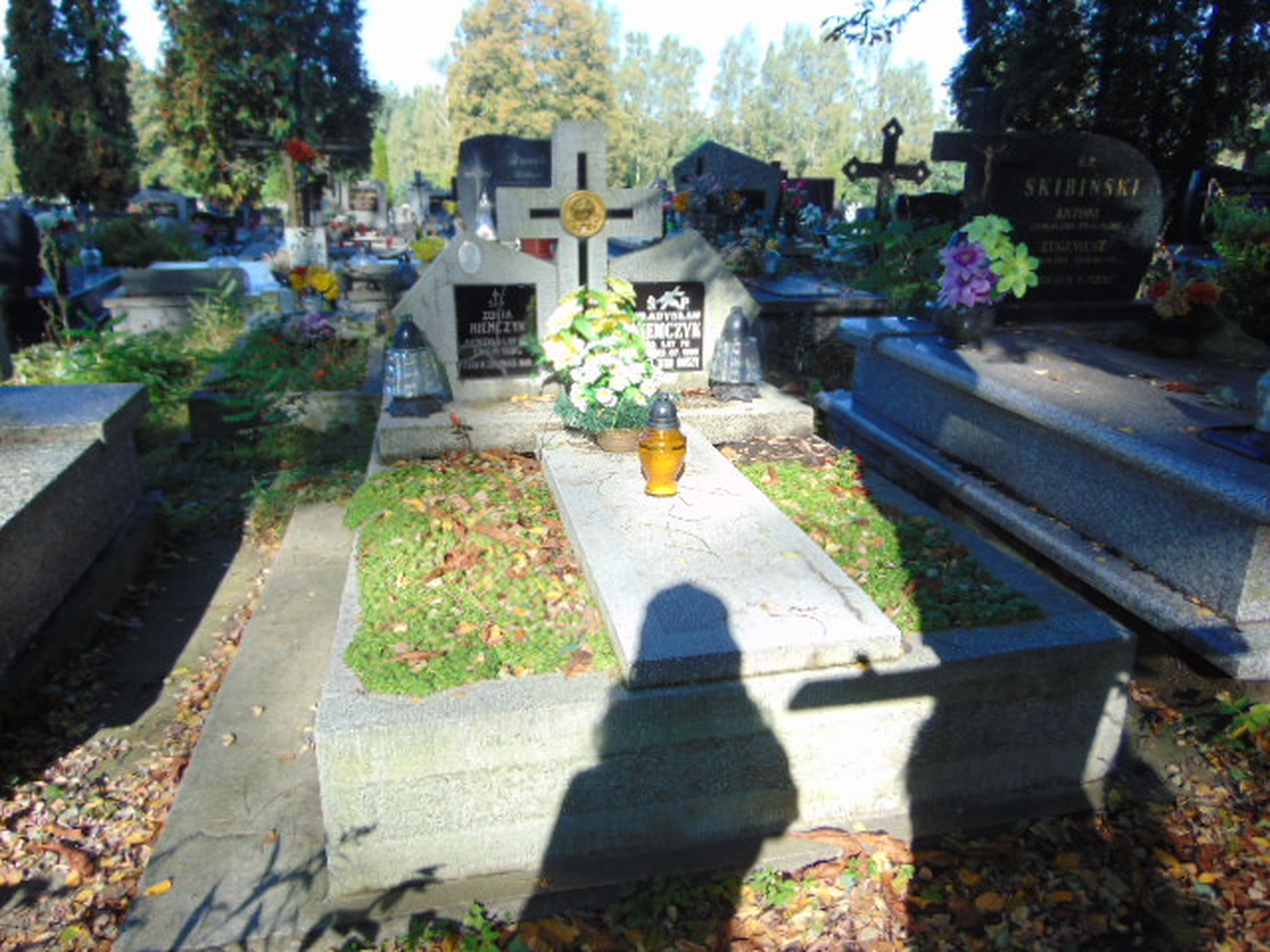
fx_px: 917
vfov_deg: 54.9
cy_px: 476
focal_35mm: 25
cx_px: 635
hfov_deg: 69.4
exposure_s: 1/320
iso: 80
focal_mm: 4.5
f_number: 3
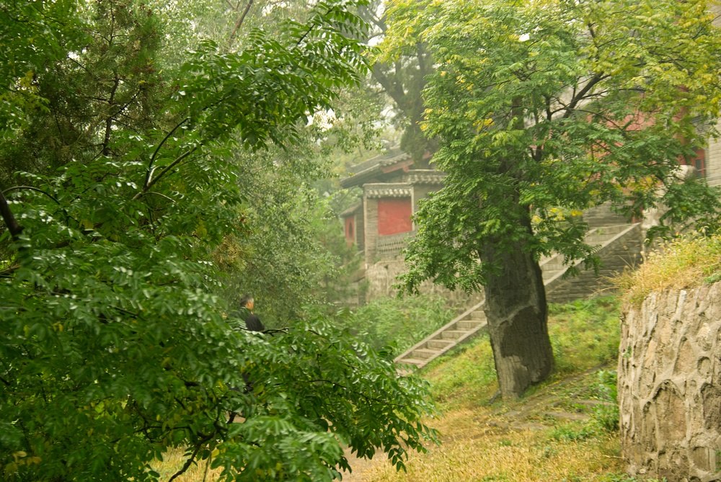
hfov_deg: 29.8
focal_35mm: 68
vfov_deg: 20.2
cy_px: 241
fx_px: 1353
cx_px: 360
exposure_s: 1/60
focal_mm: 45
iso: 100
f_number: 4
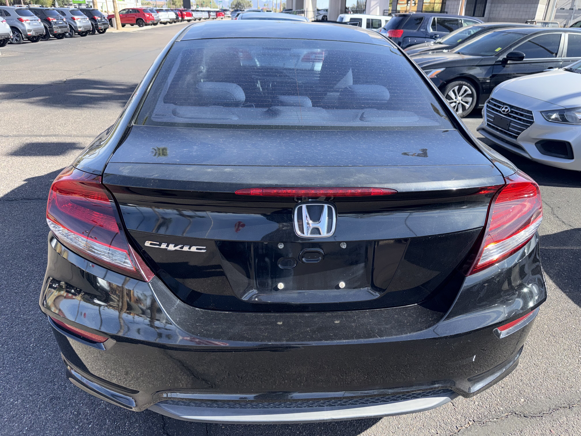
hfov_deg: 71.6
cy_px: 218
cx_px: 290
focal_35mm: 24
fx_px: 403
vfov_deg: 56.8
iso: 50
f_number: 1.78
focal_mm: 6.76
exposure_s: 1/1261
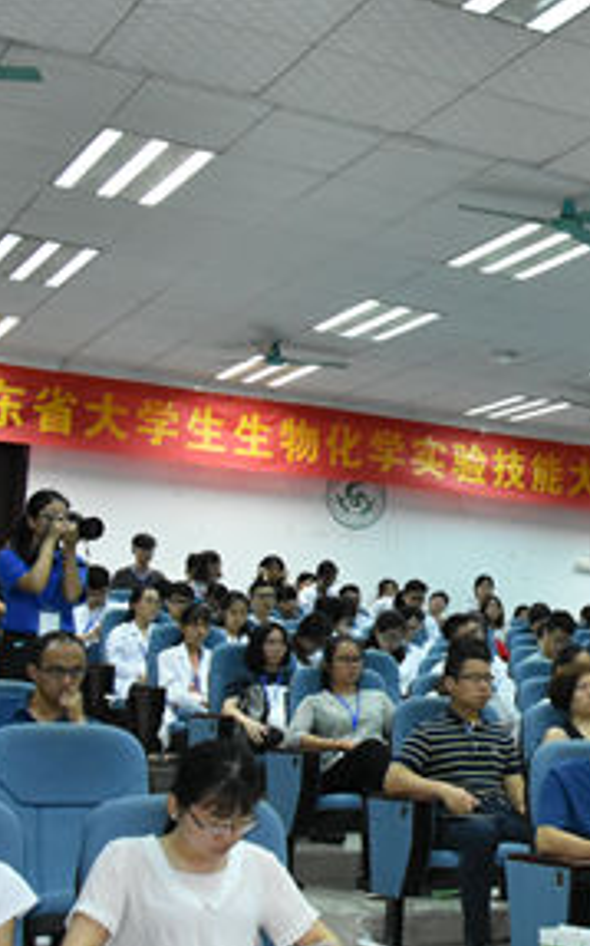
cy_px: 550
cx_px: 761
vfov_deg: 31.9
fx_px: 1649
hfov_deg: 18.9
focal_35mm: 64
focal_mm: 20
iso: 3600
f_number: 8
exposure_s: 1/60
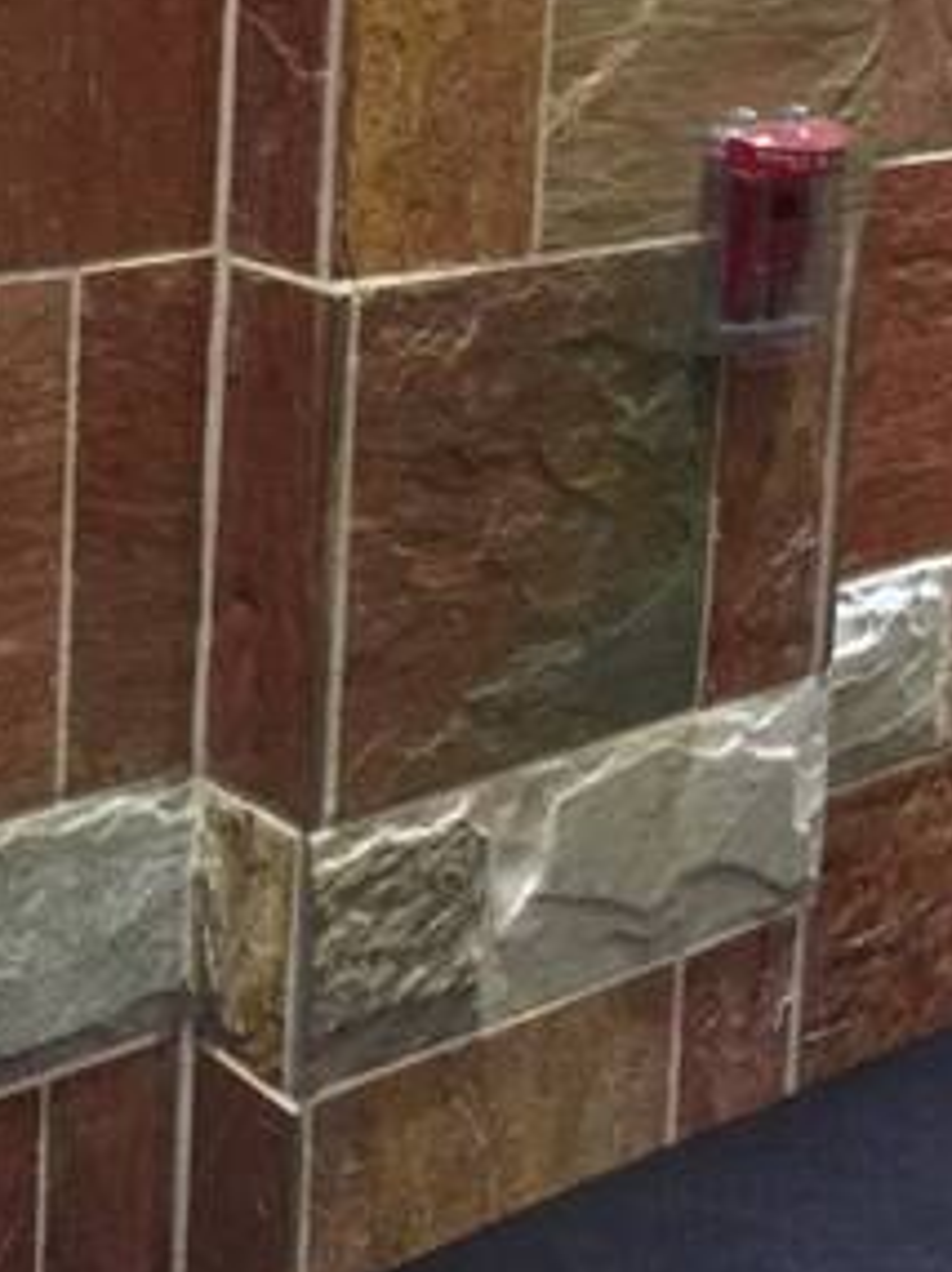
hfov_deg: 21.9
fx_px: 2387
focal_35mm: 65
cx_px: 44
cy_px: 36
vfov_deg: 28.2
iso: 500
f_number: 2.2
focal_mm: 4.15
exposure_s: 1/15
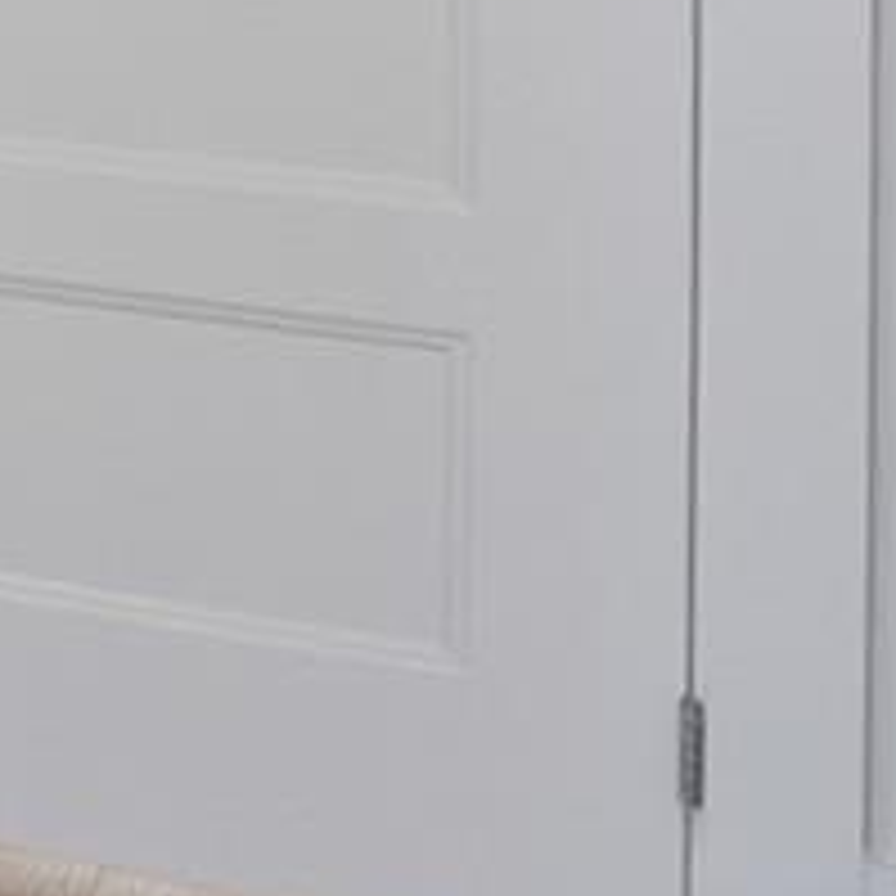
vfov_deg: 12.4
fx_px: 3836
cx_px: -3215
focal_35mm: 131
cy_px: -601
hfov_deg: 7.0
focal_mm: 15
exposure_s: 1/100
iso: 100
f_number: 8
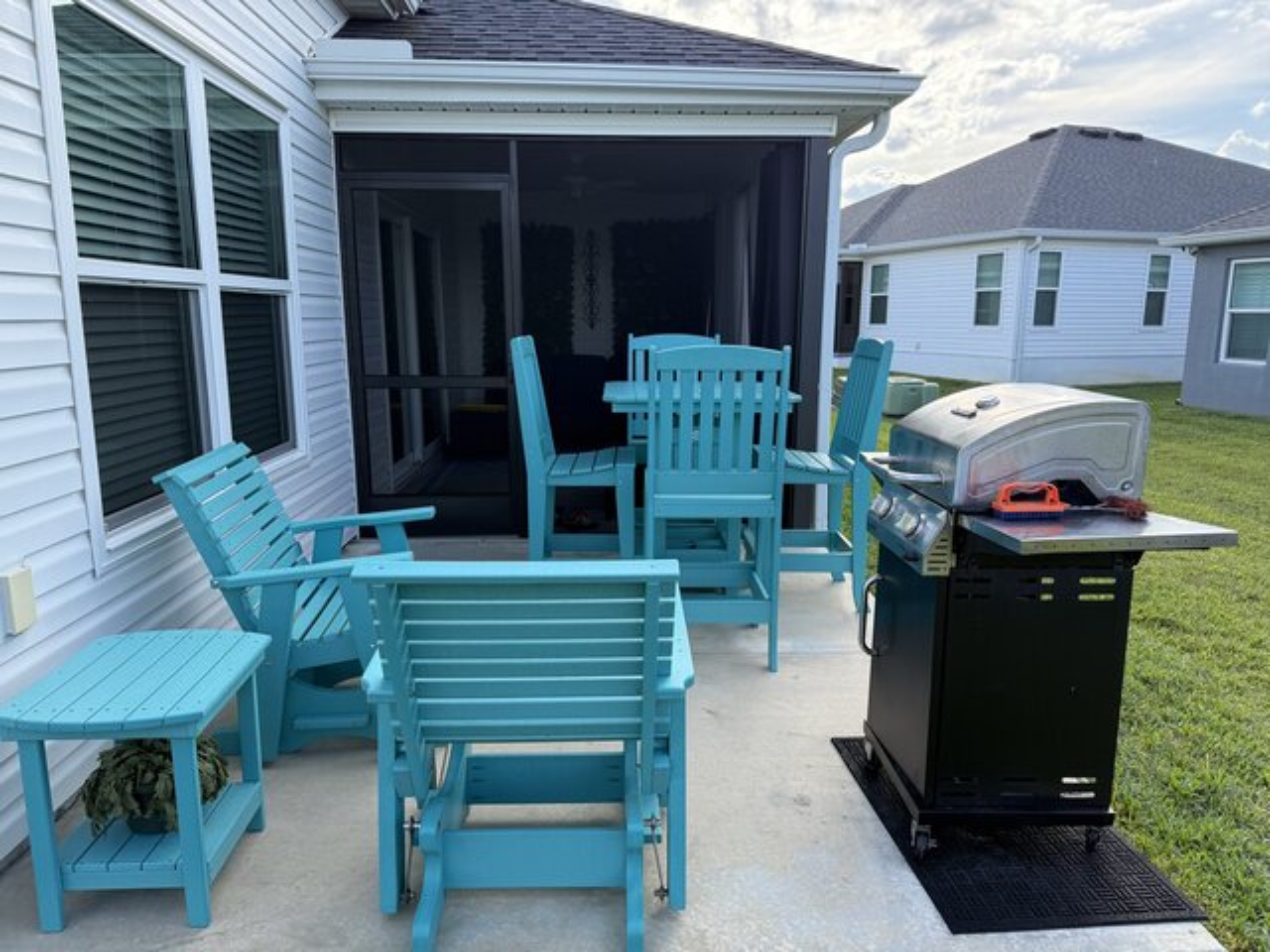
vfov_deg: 56.8
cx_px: 635
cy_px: 476
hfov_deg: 71.6
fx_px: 881
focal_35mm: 24
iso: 100
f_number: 1.78
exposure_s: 1/1314
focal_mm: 6.76
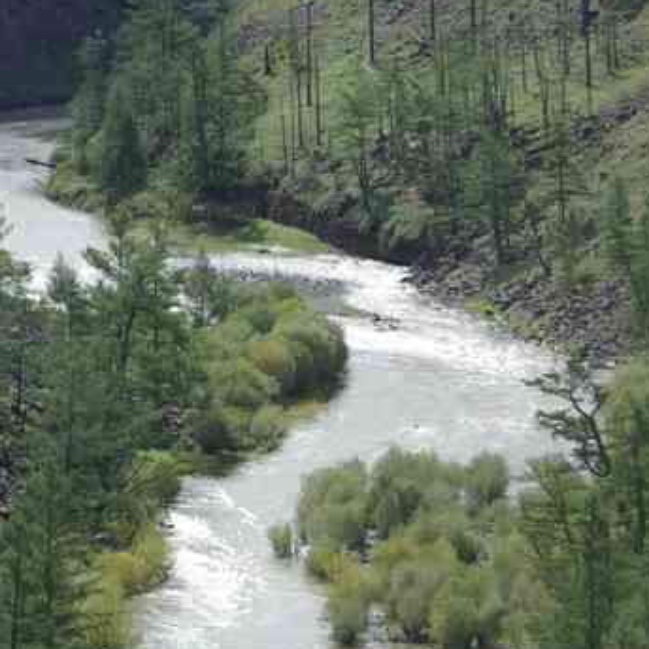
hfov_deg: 5.1
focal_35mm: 344
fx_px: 7297
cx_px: 111
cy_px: 411
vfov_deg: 5.1
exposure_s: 1/250
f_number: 8
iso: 100
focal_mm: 92.5
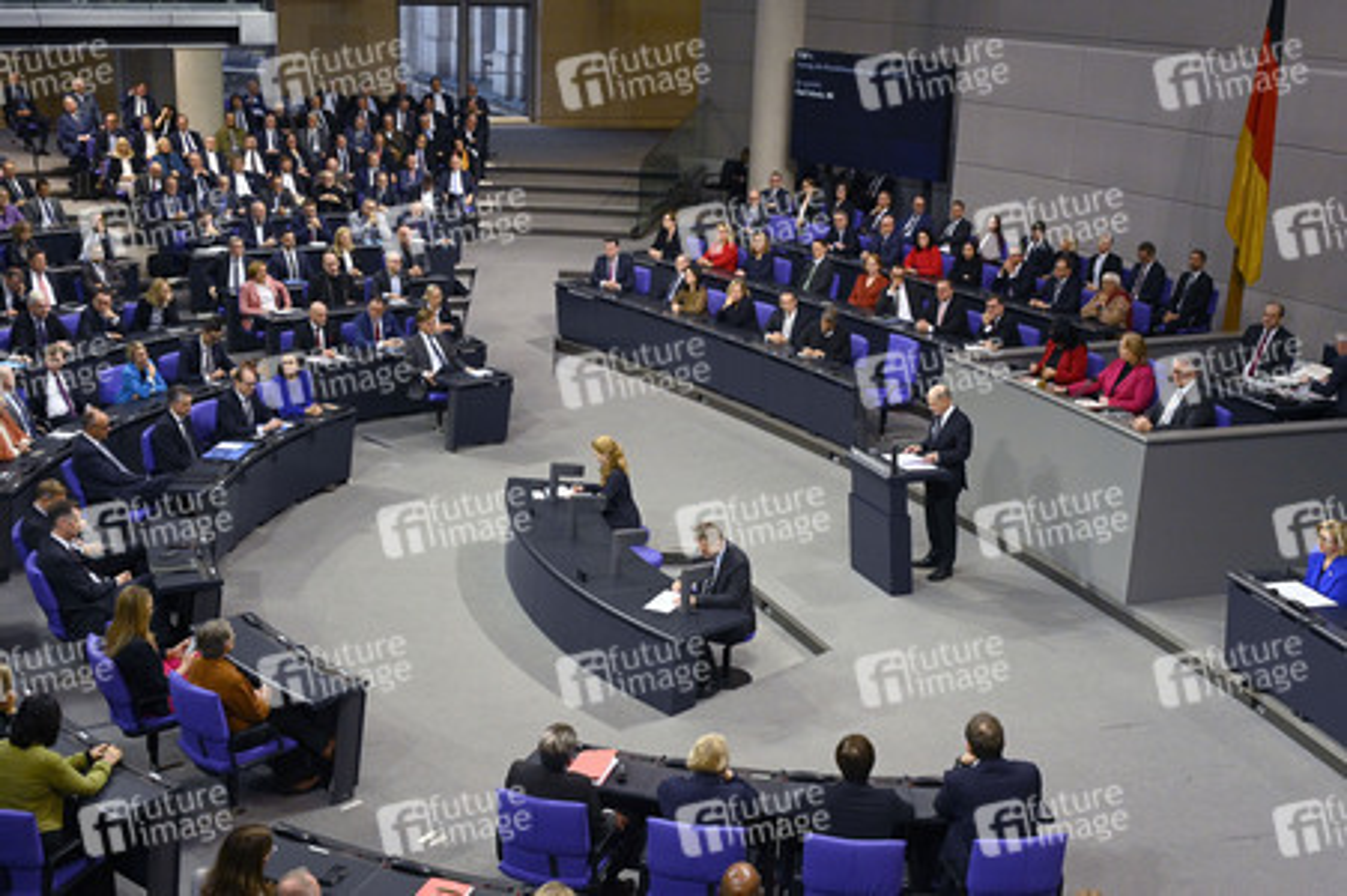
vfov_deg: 31.1
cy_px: 448
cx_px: 674
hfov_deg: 45.5
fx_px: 1608
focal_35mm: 43
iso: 6400
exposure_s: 1/400
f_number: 5
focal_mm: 43
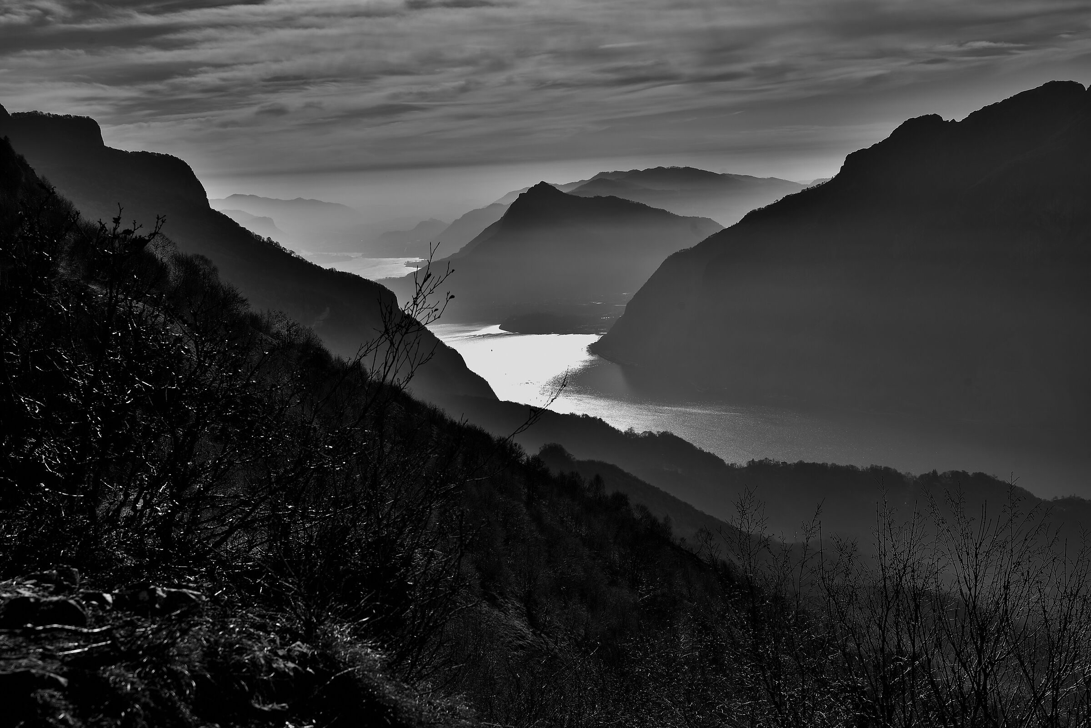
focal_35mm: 48
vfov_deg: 28.1
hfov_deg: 41.1
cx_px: 546
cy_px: 364
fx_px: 1455
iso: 100
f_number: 10
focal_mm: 48
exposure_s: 1/400
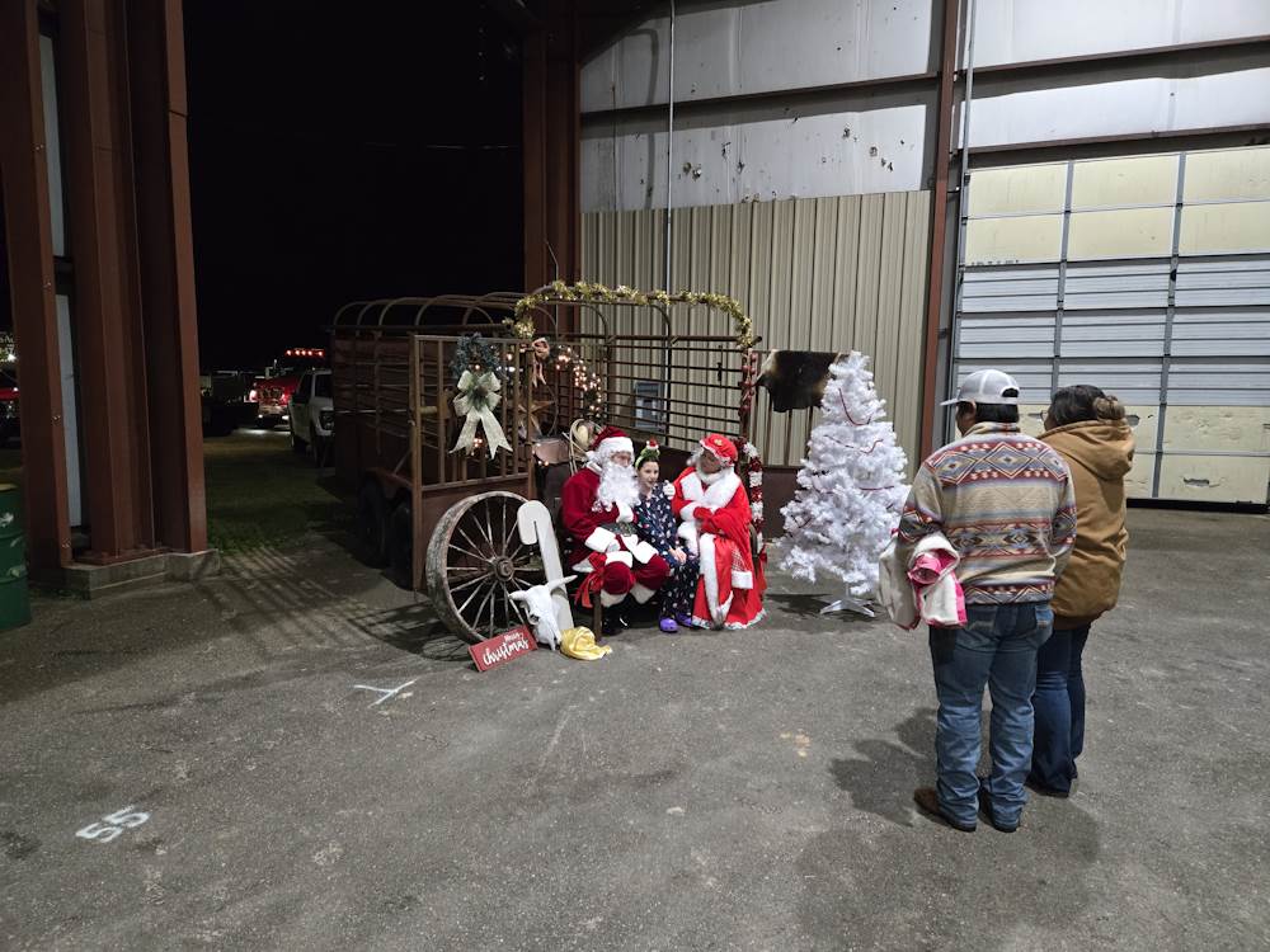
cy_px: 476
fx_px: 844
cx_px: 635
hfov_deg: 73.9
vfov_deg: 58.9
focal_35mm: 23
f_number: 1.8
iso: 800
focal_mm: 5.4
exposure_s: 1/120
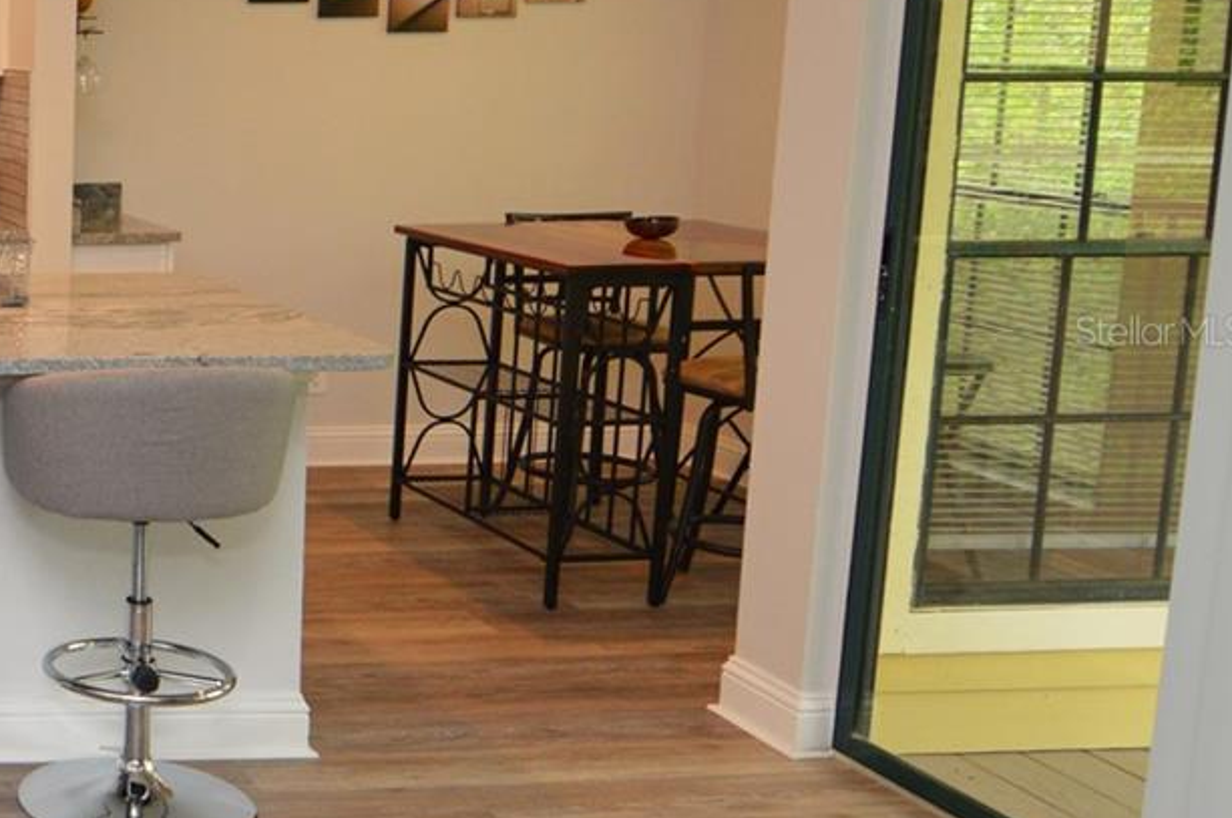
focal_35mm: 47
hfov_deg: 32.2
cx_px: -354
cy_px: 331
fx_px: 1606
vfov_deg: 28.5
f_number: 4
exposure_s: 1/60
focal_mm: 12
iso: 560
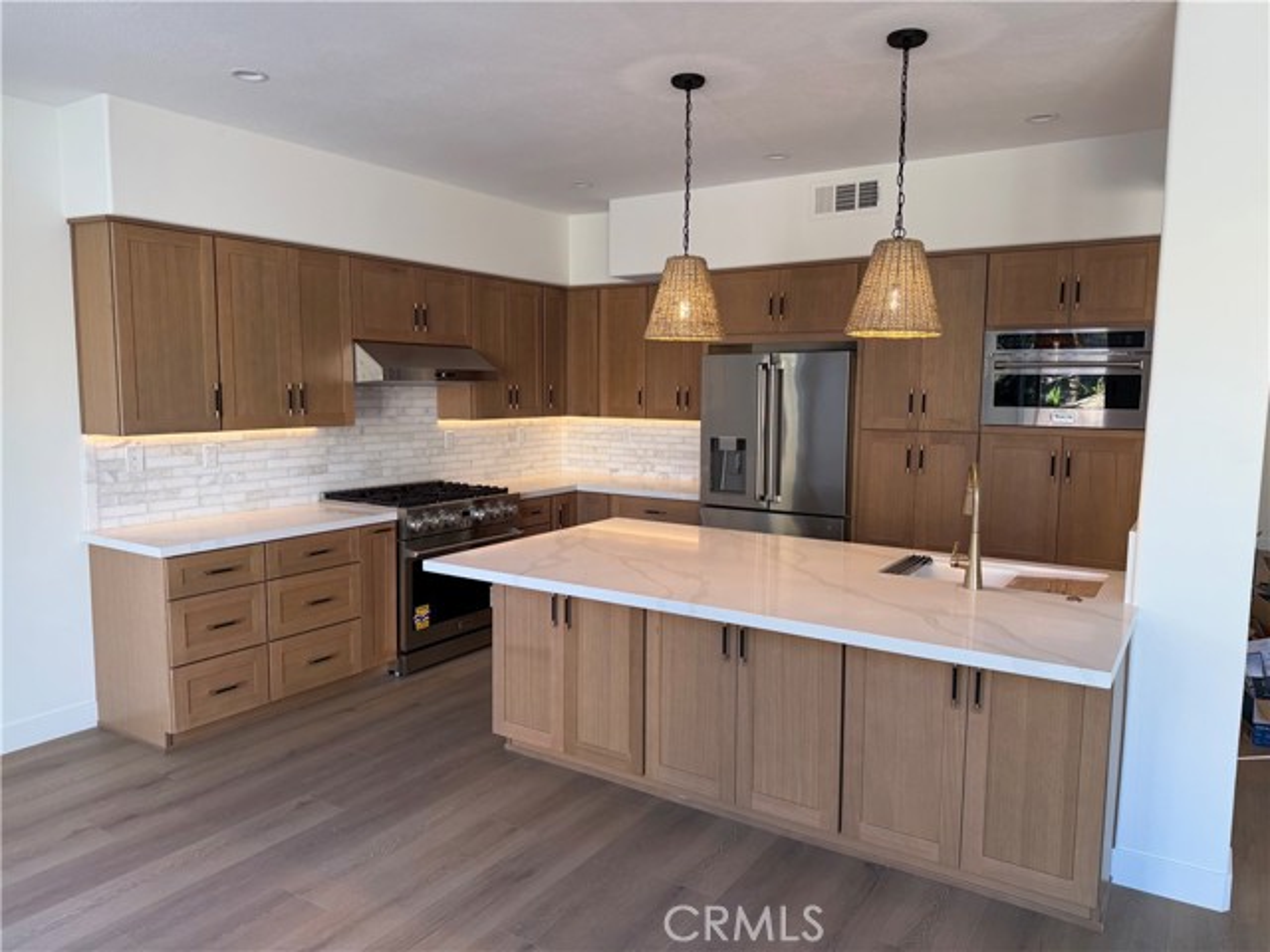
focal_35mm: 24
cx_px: 635
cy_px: 476
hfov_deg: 71.6
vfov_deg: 56.8
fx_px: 881
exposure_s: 1/120
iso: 100
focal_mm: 6.76
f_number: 1.78
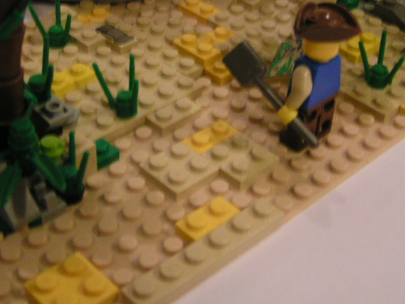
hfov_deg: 30.3
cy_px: 83
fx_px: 749
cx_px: 202
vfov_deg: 22.8
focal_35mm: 64
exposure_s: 1/20
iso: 200
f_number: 2.8
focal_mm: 5.8
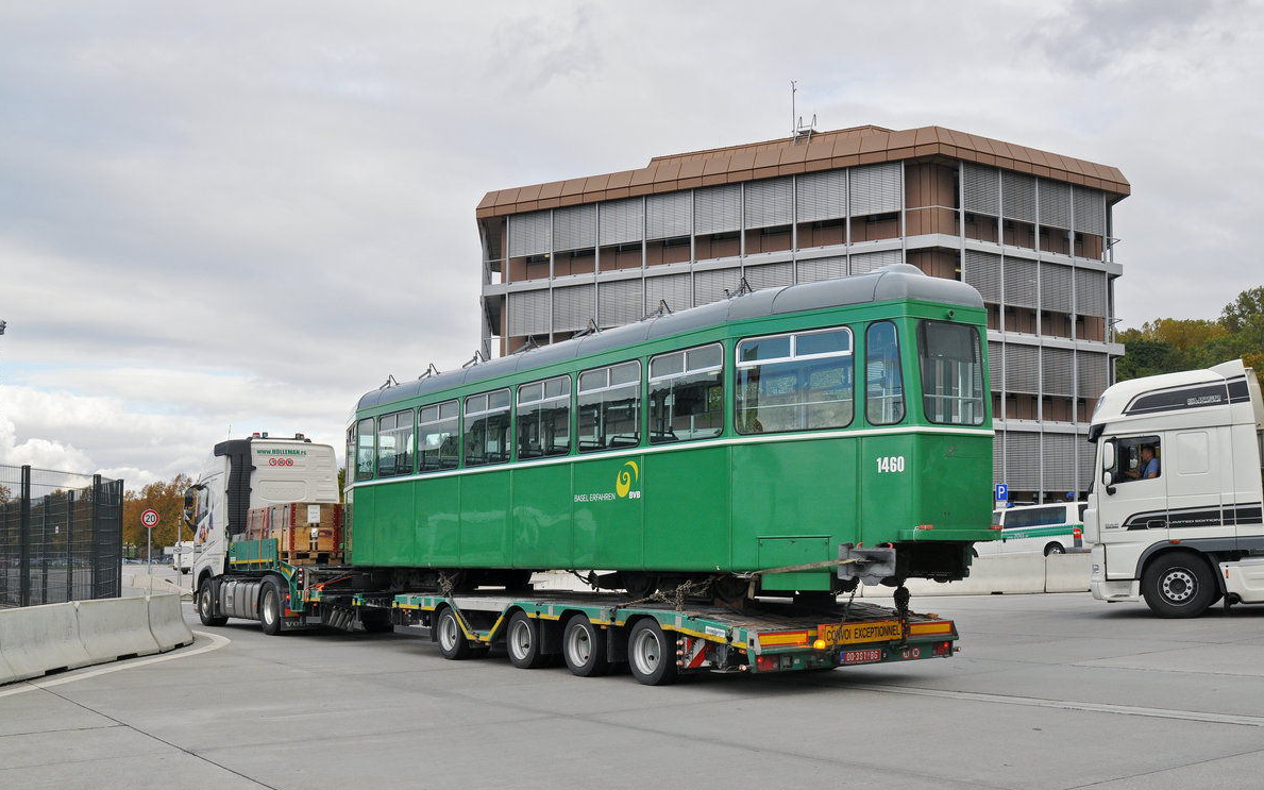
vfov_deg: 34.4
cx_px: 634
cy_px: 408
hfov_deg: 52.8
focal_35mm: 37
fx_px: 1275
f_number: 8
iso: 400
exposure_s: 1/640
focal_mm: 24
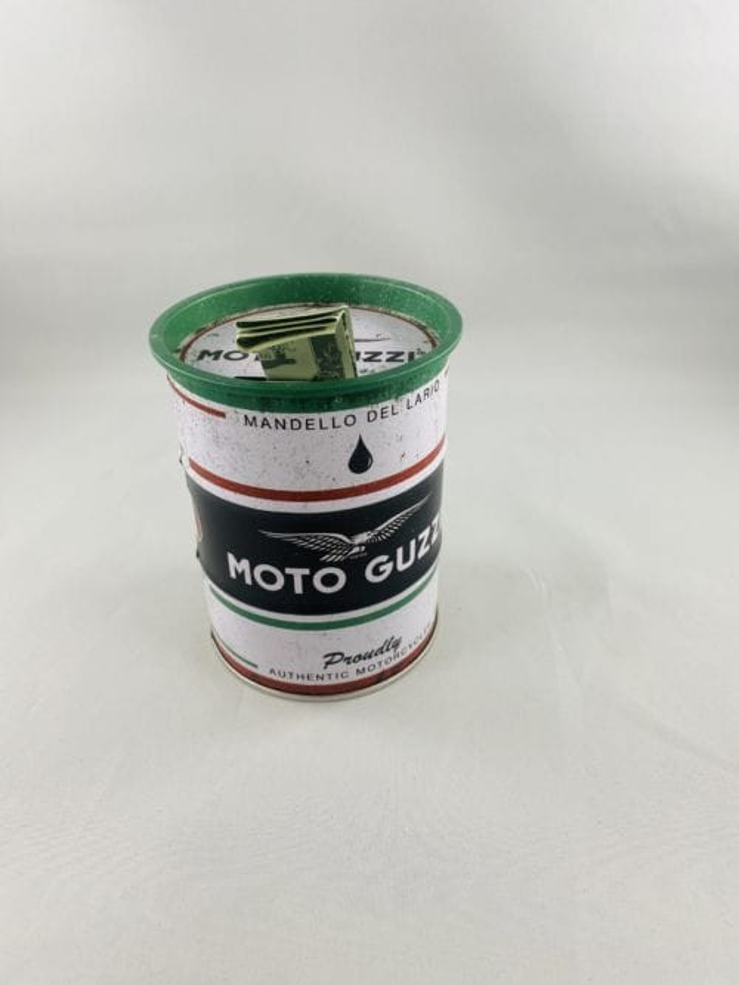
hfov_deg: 53.0
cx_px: 370
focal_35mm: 26
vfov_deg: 67.3
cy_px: 492
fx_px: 740
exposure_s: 1/100
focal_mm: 4.25
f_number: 1.8
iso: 40
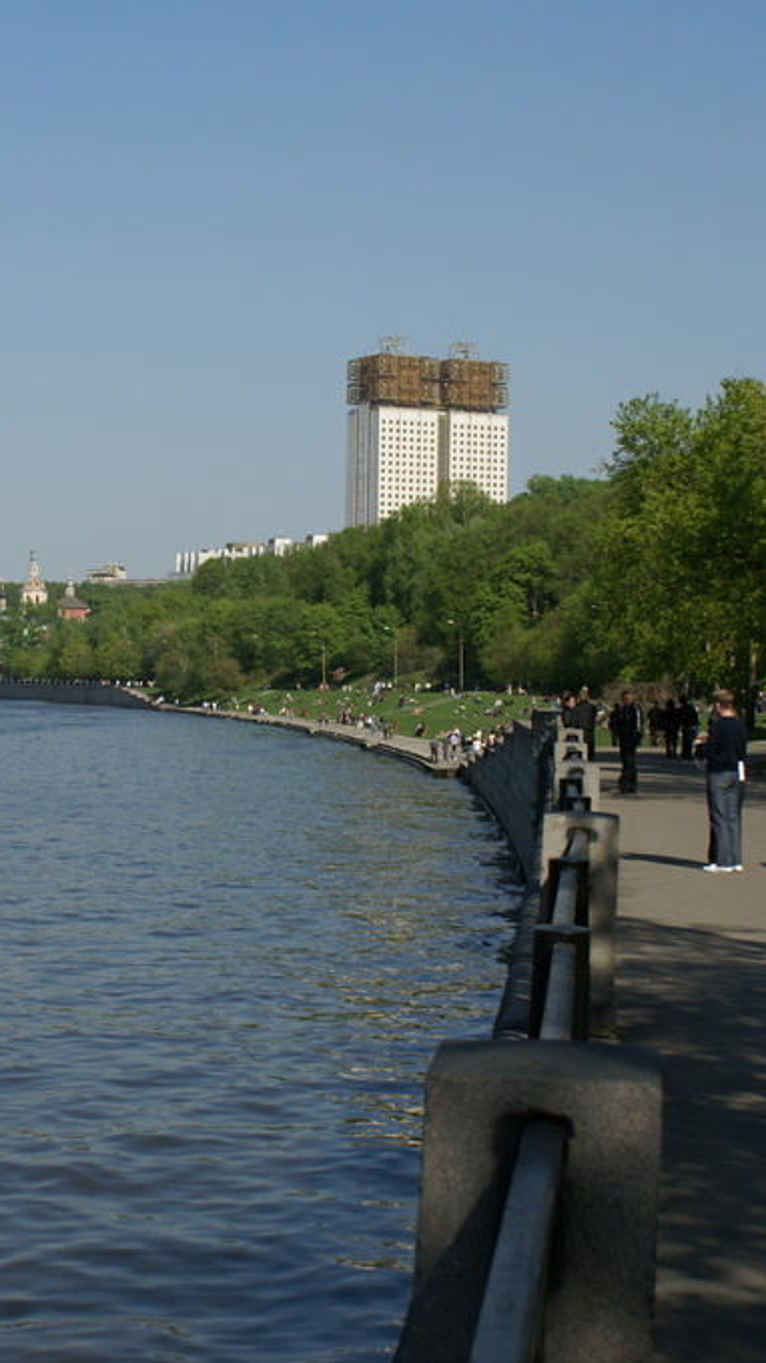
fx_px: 2566
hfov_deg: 16.8
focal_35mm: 71
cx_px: 110
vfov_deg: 29.8
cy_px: 682
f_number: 7.1
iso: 100
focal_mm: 30
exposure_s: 1/640
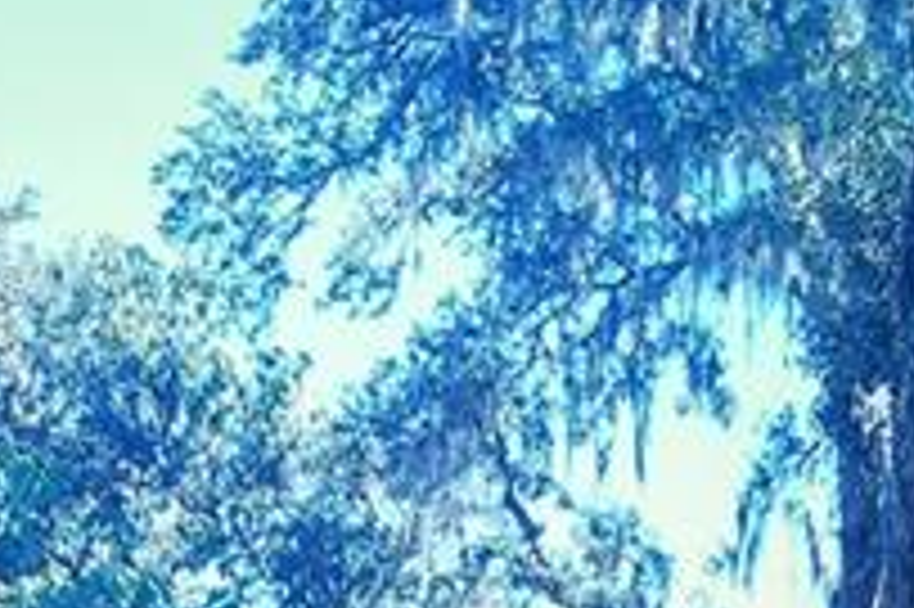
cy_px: 2031
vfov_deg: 7.7
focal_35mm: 148
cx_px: 561
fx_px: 3754
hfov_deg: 13.9
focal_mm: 5.56
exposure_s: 1/200
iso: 128
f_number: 1.8
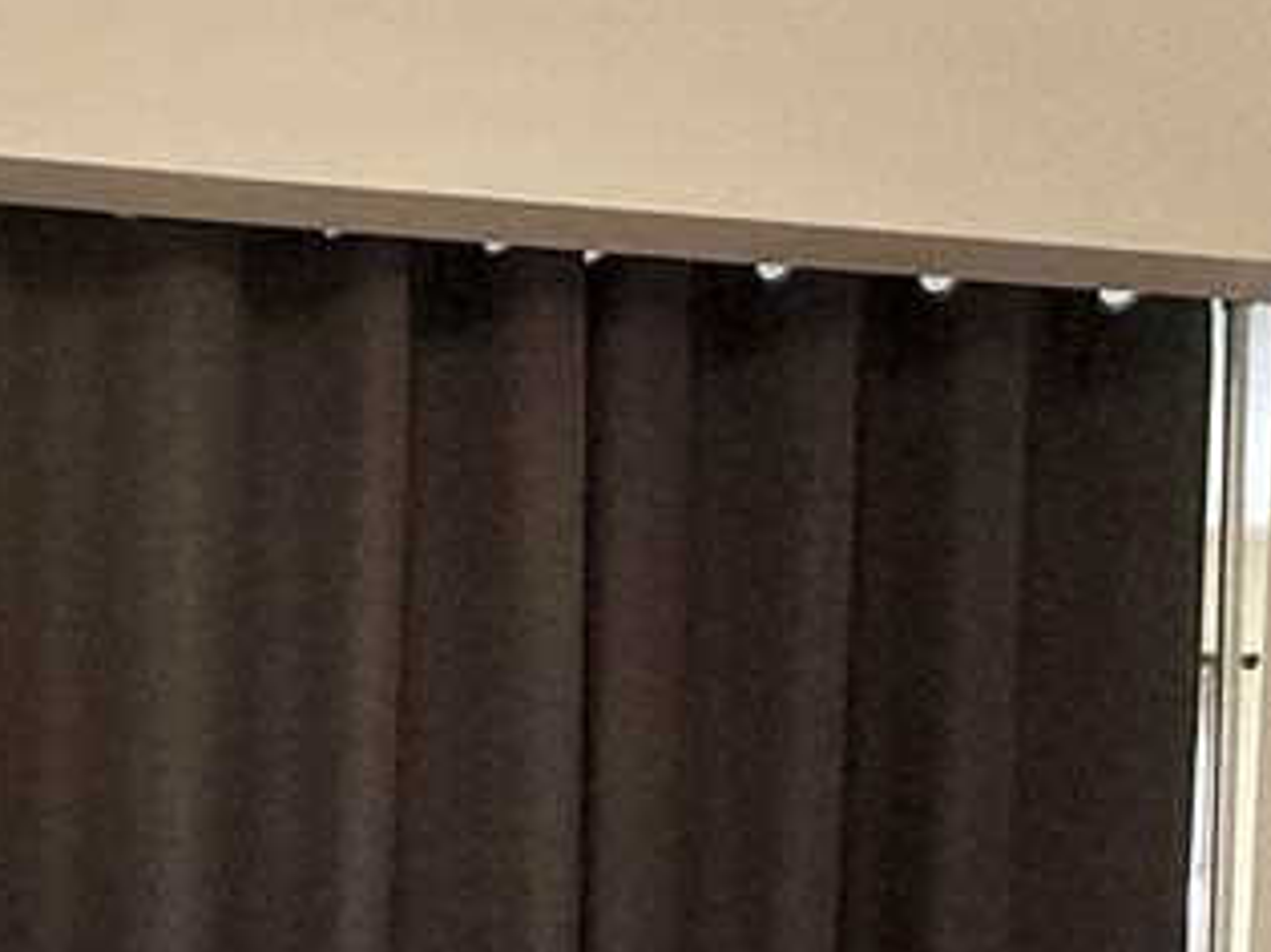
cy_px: 1234
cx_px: -24
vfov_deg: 20.9
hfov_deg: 28.3
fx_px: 2349
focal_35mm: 64
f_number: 2.2
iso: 125
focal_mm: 2.22
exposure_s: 1/120
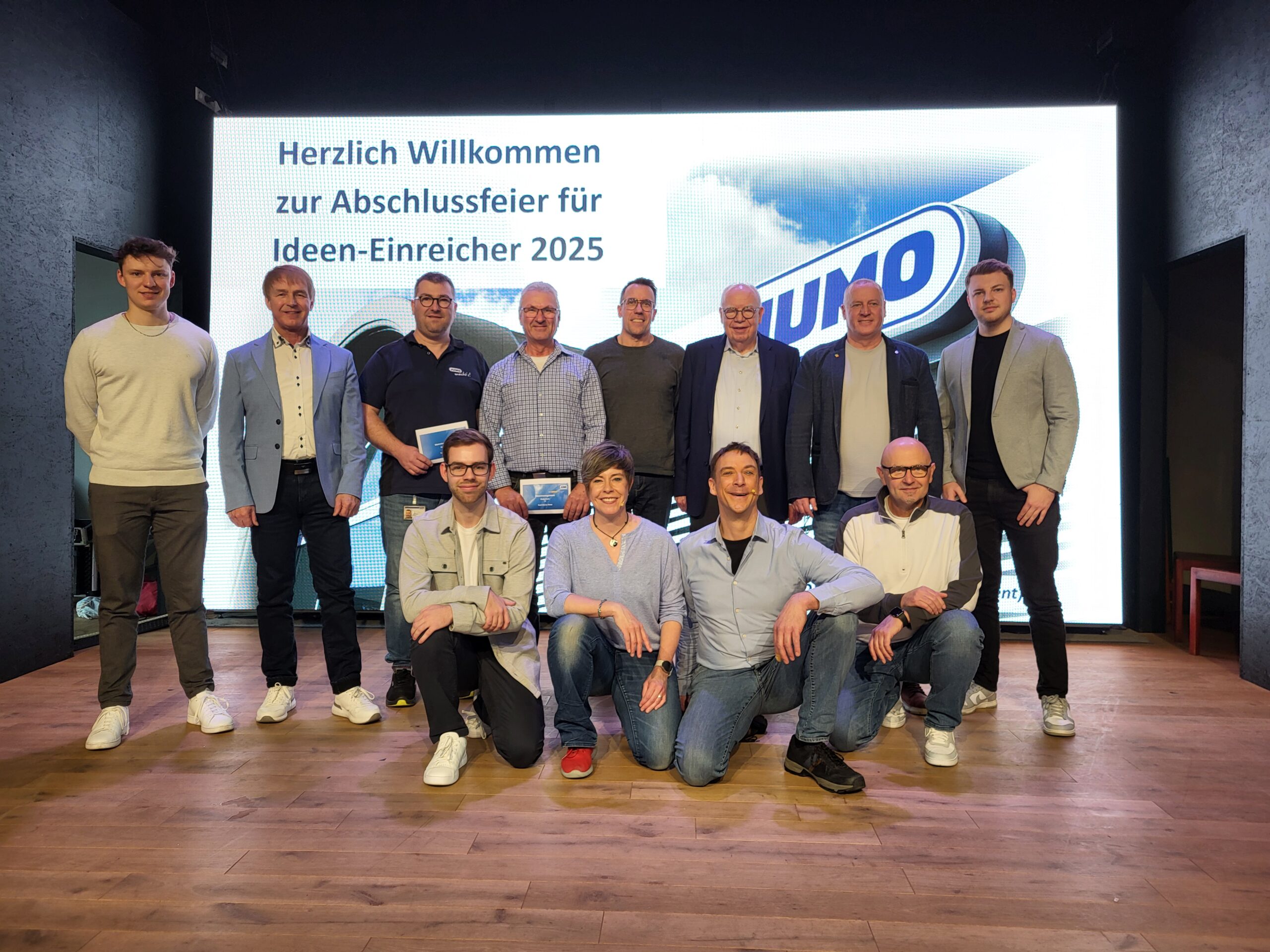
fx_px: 954
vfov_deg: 53.1
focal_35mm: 26
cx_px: 635
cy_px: 476
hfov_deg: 67.3
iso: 50
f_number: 1.8
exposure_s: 1/120
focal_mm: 5.4
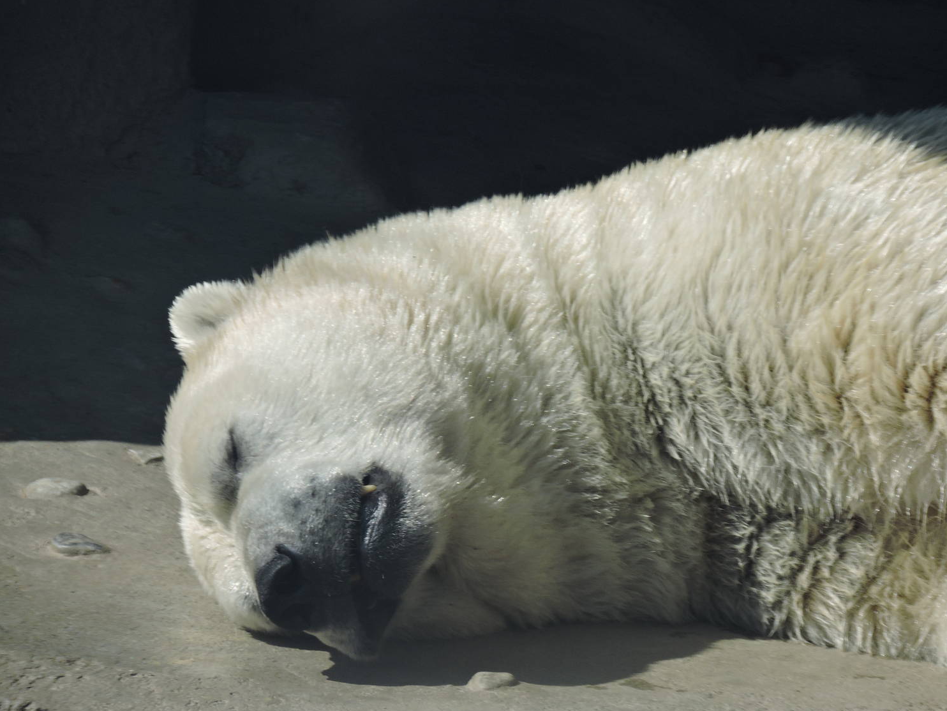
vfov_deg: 2.8
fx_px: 14746
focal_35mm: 539
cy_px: 365
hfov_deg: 3.7
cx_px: 489
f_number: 4.9
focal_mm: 89.2
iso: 100
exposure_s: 1/800
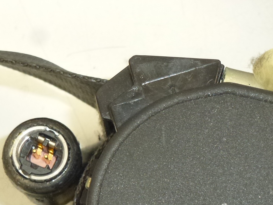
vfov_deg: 9.2
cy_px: 192
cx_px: 182
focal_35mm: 161
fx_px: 1270
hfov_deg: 12.3
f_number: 4.8
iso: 400
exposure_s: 1/60
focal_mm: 14.8
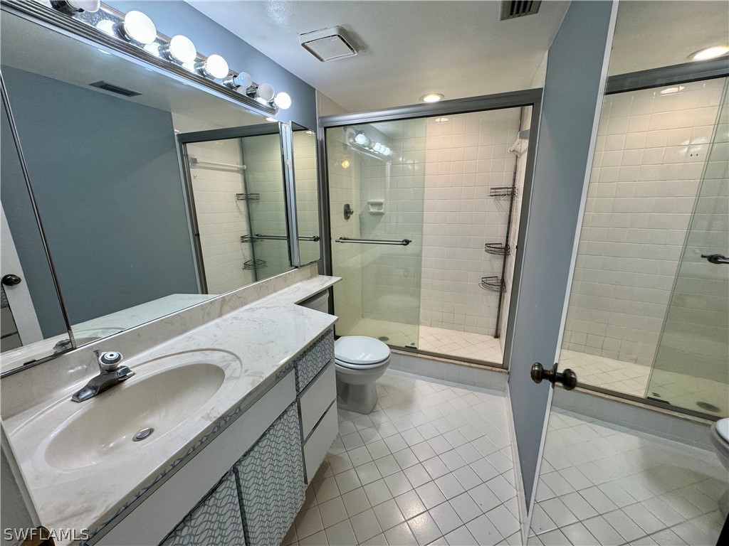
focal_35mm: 14
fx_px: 295
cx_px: 364
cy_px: 273
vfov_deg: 85.7
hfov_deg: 102.1
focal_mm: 2.22
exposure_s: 1/120
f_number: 2.2
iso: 160
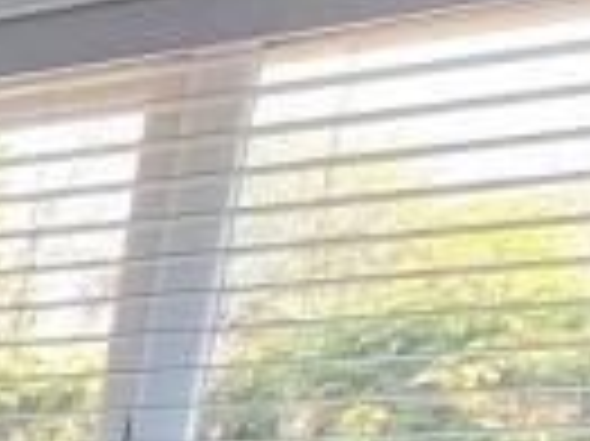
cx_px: -1189
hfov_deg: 11.3
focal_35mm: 102
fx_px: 1737
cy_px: 1071
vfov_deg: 11.7
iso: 64
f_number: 2.2
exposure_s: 1/50
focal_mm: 2.2
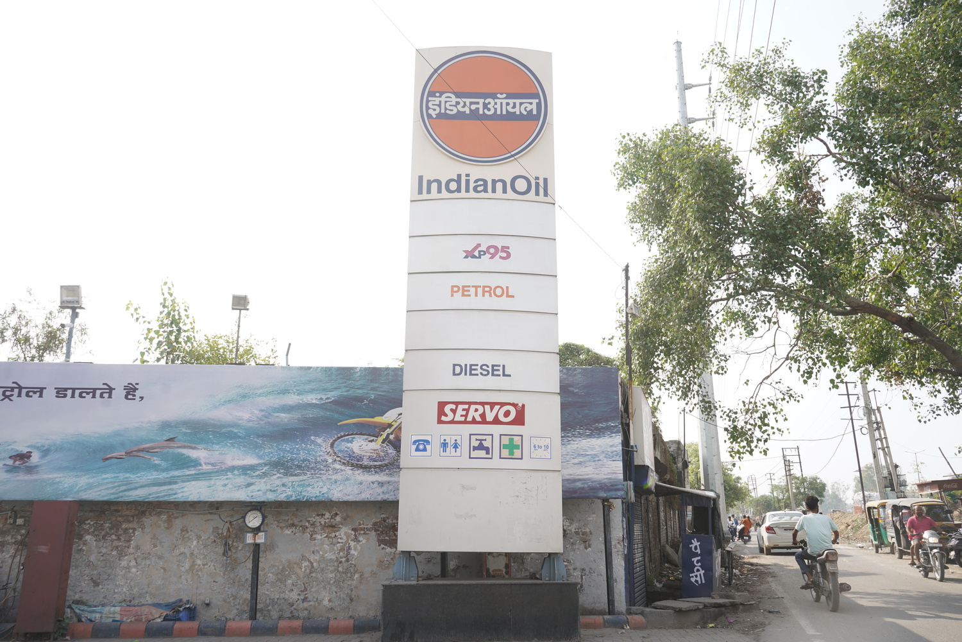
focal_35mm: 28
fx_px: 748
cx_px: 481
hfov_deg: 65.5
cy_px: 321
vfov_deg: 46.4
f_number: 8
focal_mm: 28
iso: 125
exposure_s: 1/125
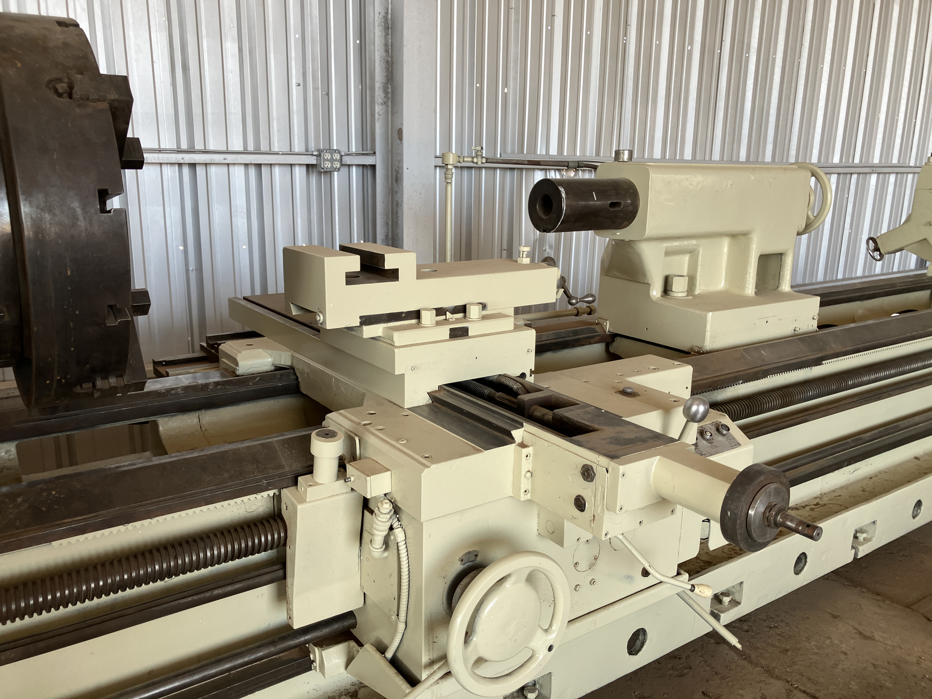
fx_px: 754
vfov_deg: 49.7
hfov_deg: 63.4
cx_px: 466
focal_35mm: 28
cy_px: 350
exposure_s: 1/121
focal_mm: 3.99
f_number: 1.8
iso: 50
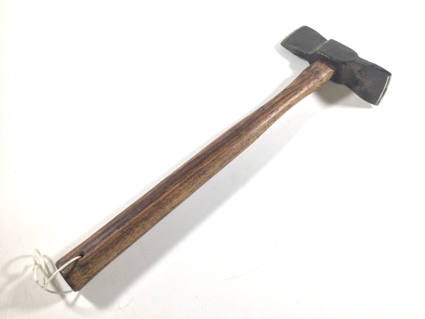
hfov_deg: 58.4
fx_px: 381
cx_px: 212
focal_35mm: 31
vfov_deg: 45.4
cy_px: 160
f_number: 2.4
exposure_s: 1/100
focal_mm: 3.3
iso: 40
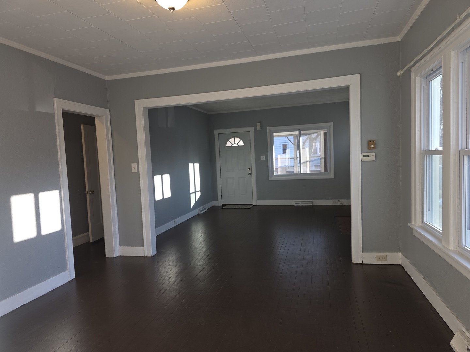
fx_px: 312
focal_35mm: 23
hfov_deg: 73.9
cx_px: 235
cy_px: 176
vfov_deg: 58.9
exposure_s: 1/60
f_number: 1.7
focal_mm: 6.3
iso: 20
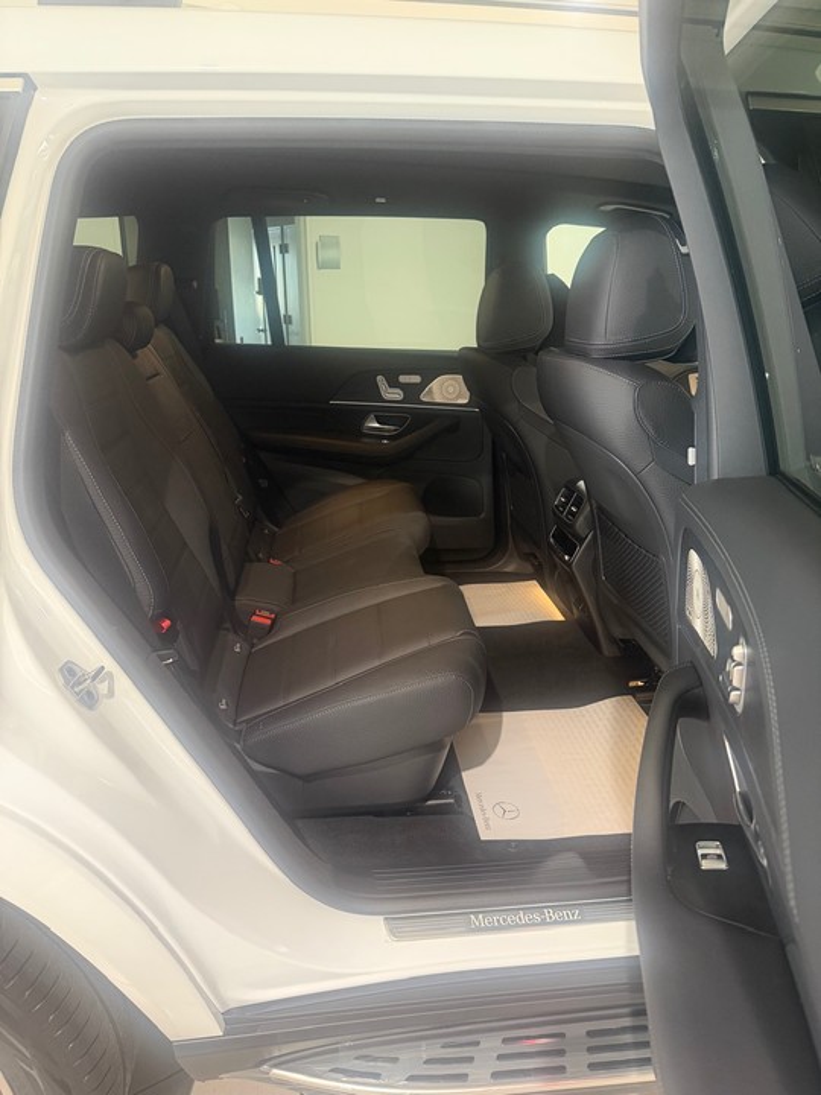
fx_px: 759
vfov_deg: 71.6
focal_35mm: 24
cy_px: 548
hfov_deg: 56.8
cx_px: 410
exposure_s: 1/50
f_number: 1.78
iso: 400
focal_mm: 6.76
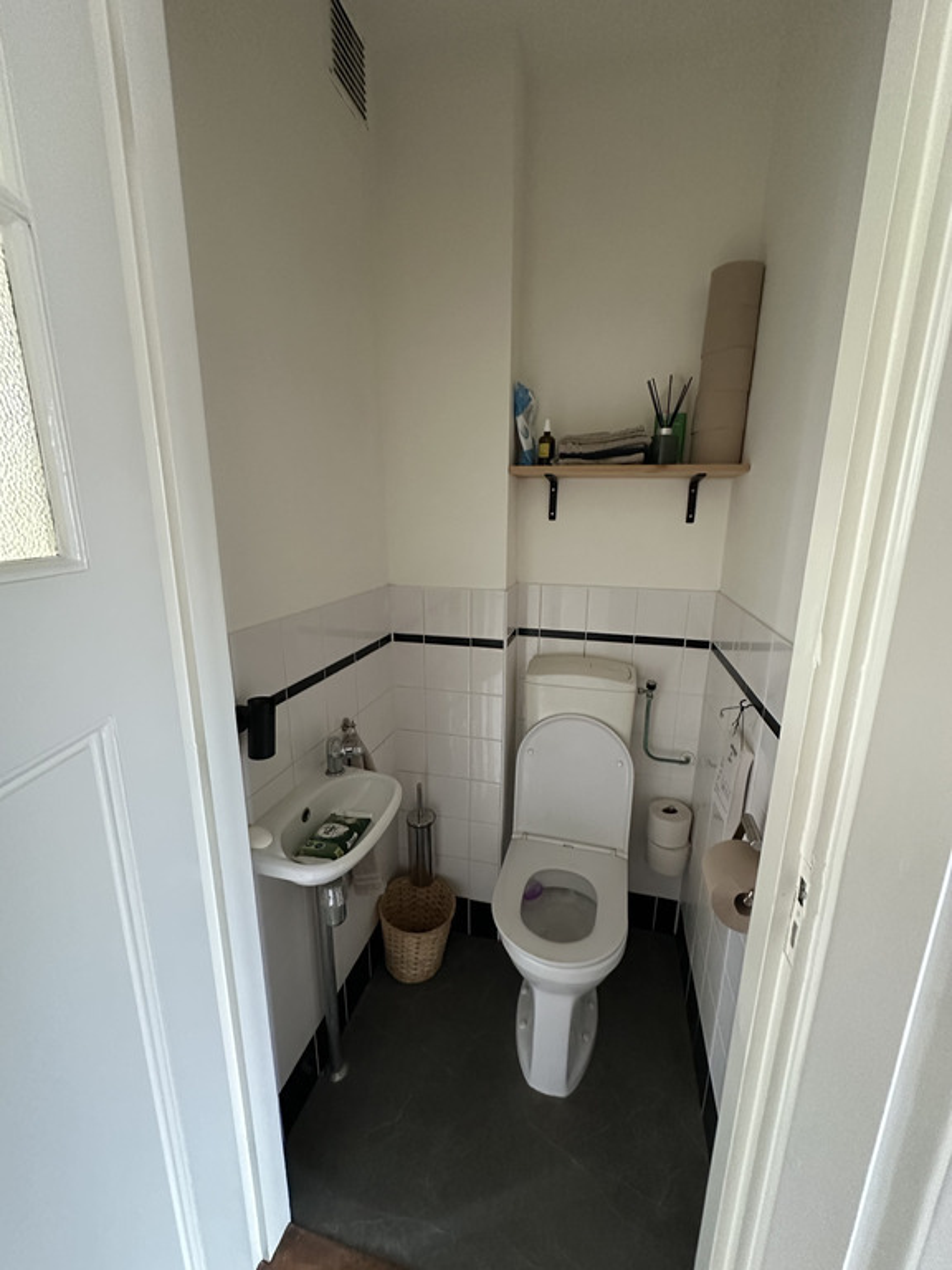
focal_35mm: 14
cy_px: 635
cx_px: 476
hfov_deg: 85.7
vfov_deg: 102.1
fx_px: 513
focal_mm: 2.22
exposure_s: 1/50
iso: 1000
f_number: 2.2
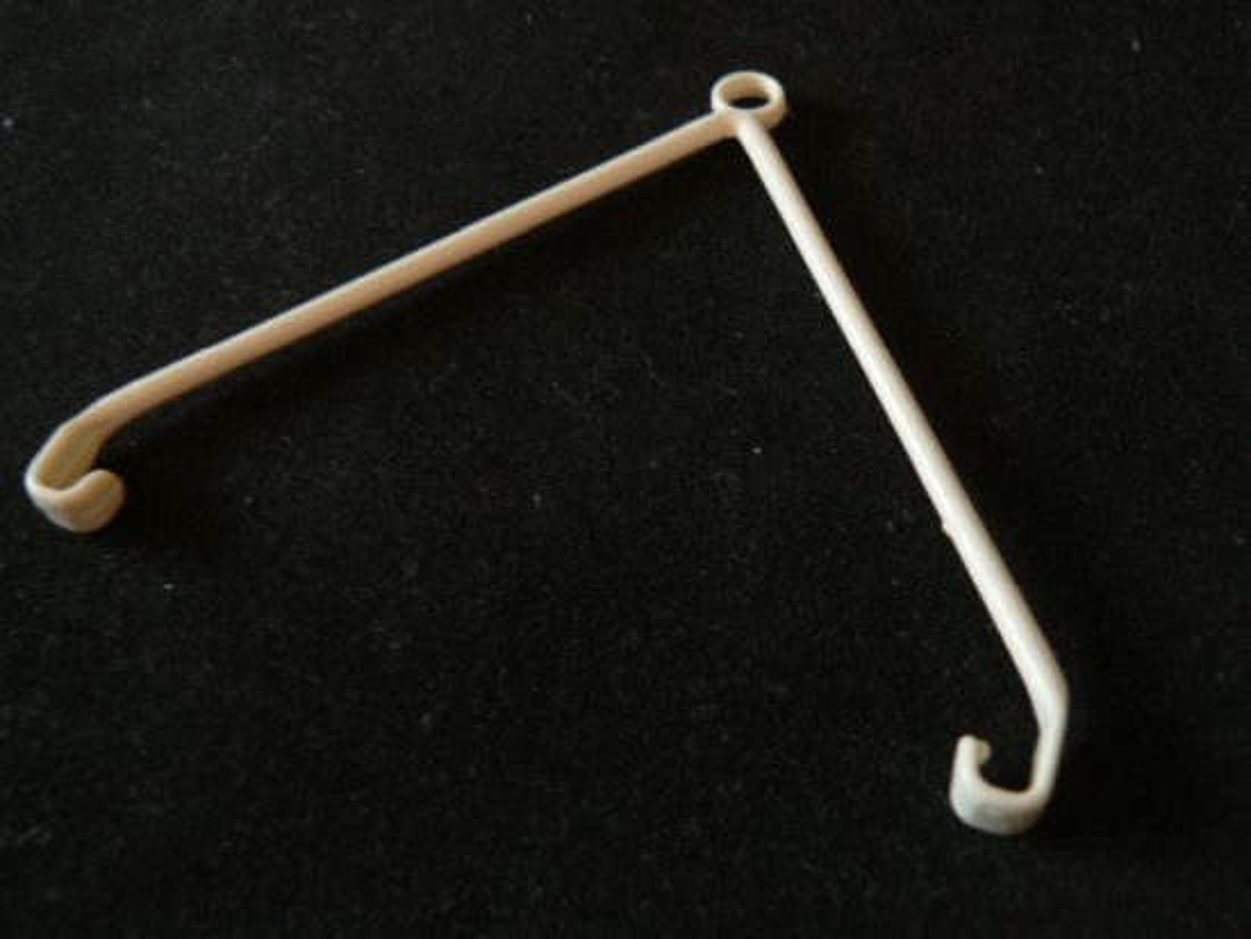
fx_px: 1302
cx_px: 626
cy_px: 470
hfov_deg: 51.3
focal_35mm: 36
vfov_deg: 39.7
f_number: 4
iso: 100
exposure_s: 1/8
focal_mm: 6
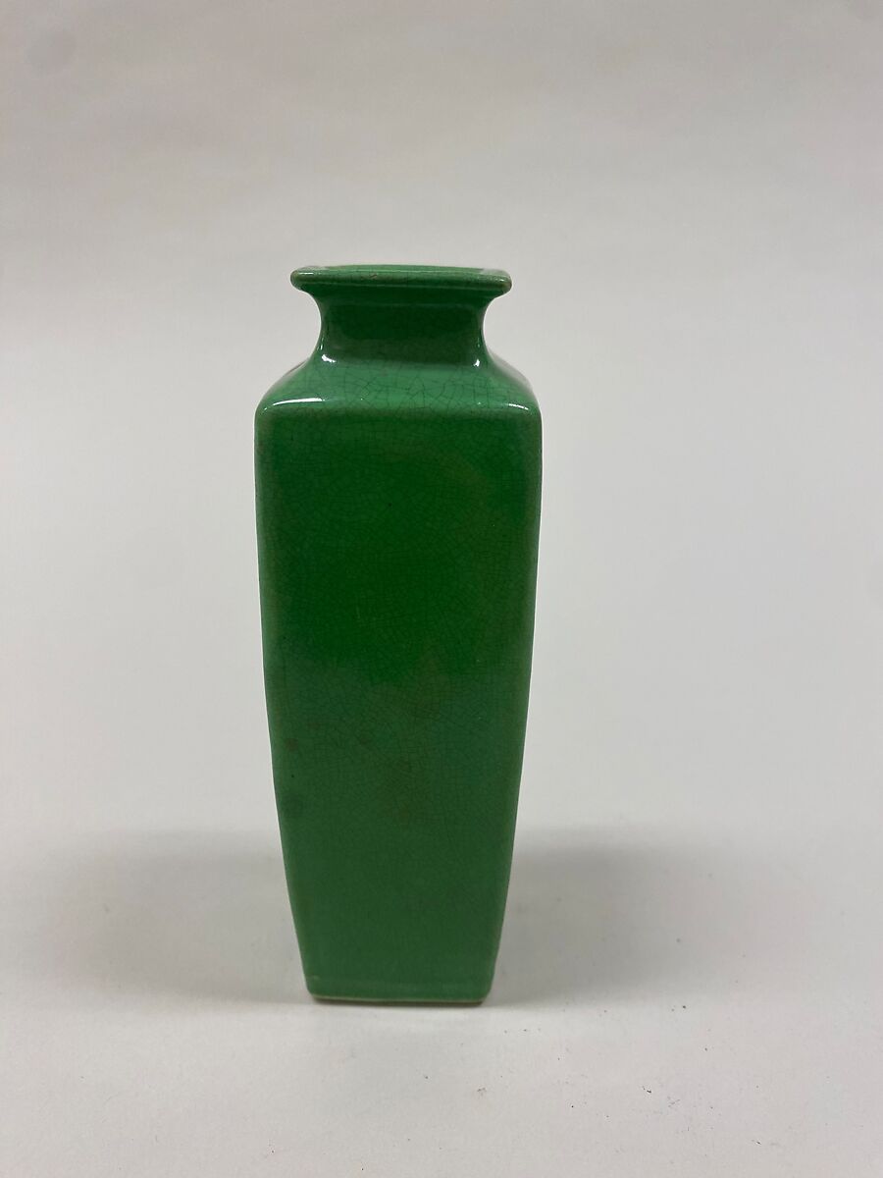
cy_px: 589
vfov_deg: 67.3
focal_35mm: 26
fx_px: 884
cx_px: 442
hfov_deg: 53.1
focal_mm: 4.25
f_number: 1.8
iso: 125
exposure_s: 1/105
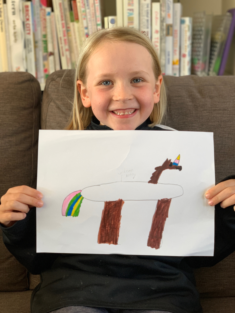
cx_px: 118
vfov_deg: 36.8
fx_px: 471
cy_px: 156
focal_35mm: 52
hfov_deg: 28.0
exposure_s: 1/75
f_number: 2.4
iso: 125
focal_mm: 6
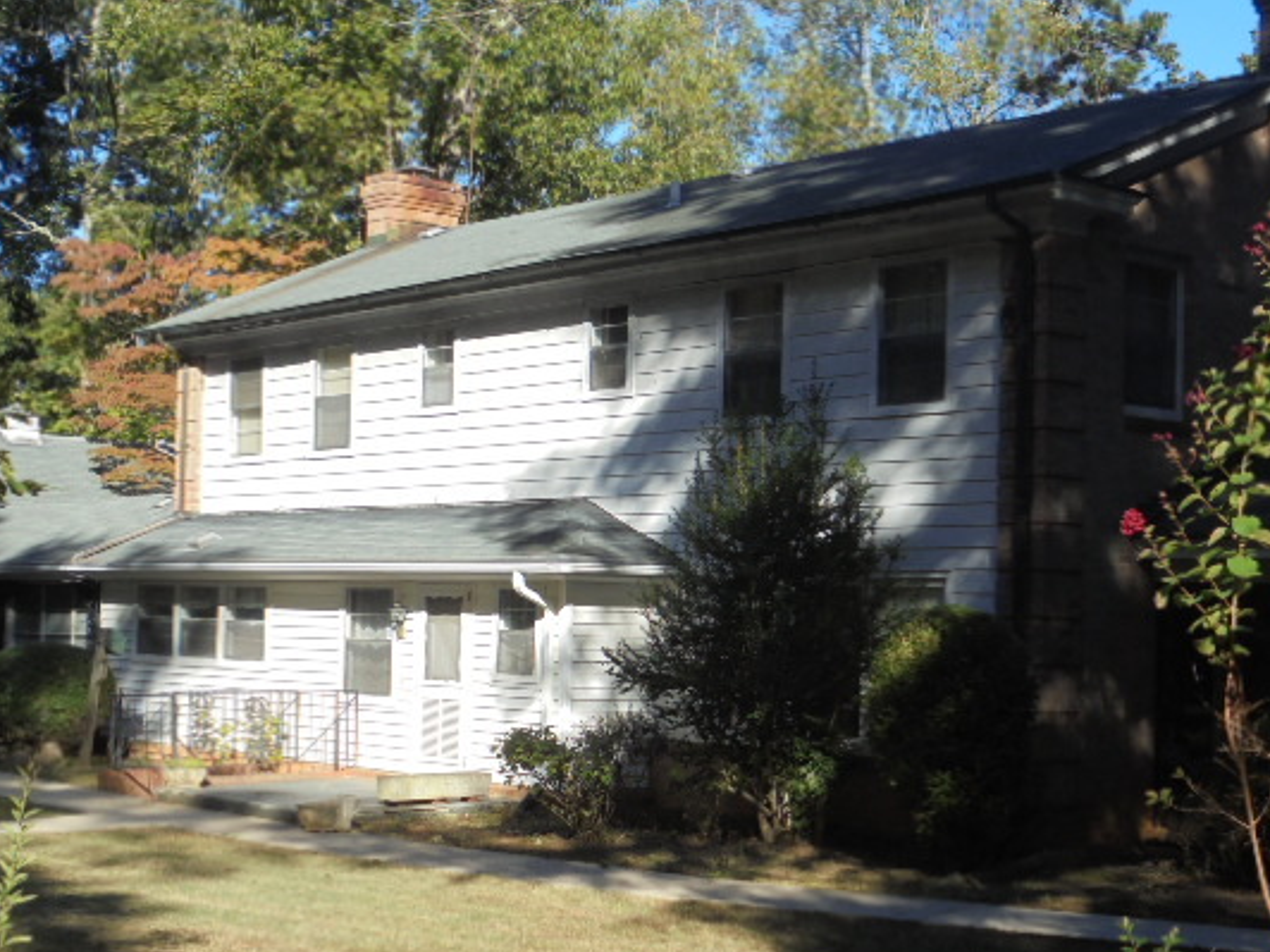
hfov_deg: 32.7
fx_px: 2165
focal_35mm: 59
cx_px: 604
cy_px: 546
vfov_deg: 24.8
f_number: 4.8
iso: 100
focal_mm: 8.9
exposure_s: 1/320
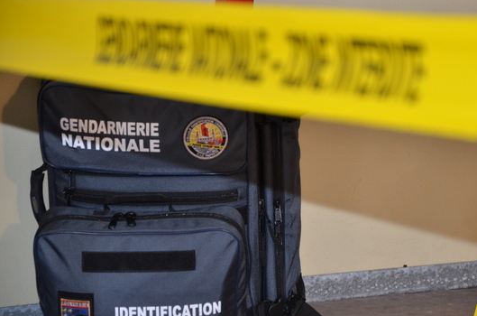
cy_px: 183
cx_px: 288
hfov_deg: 12.3
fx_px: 2207
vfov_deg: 8.2
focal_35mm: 167
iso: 800
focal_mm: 92
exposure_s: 1/60
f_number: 5.6
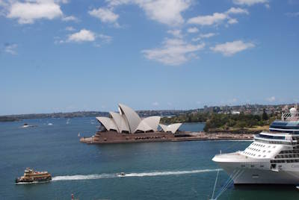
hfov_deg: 49.5
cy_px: 100
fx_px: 324
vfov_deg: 34.3
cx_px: 150
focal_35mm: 39
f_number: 8
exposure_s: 1/250
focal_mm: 26
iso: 100
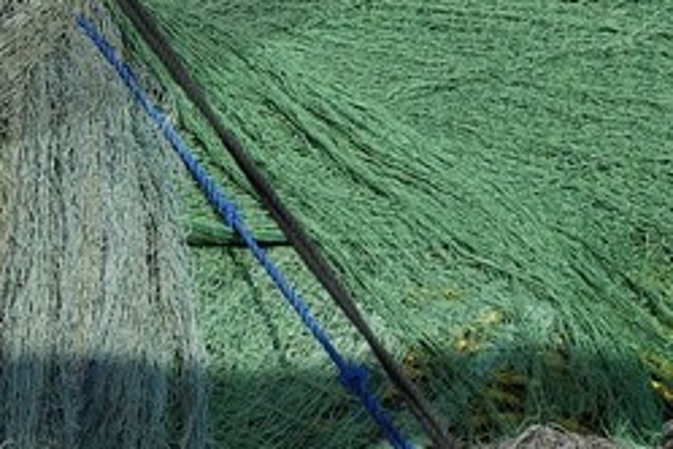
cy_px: -952
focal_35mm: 1188
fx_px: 22207
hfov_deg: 1.7
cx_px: -278
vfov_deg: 1.2
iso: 200
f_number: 10
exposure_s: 1/500
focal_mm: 185
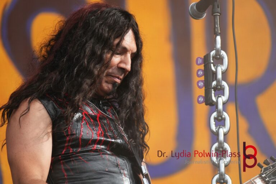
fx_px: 2610
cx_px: 138
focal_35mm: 340
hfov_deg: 6.1
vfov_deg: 4.0
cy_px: 92
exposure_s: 1/400
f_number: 6.3
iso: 320
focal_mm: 227
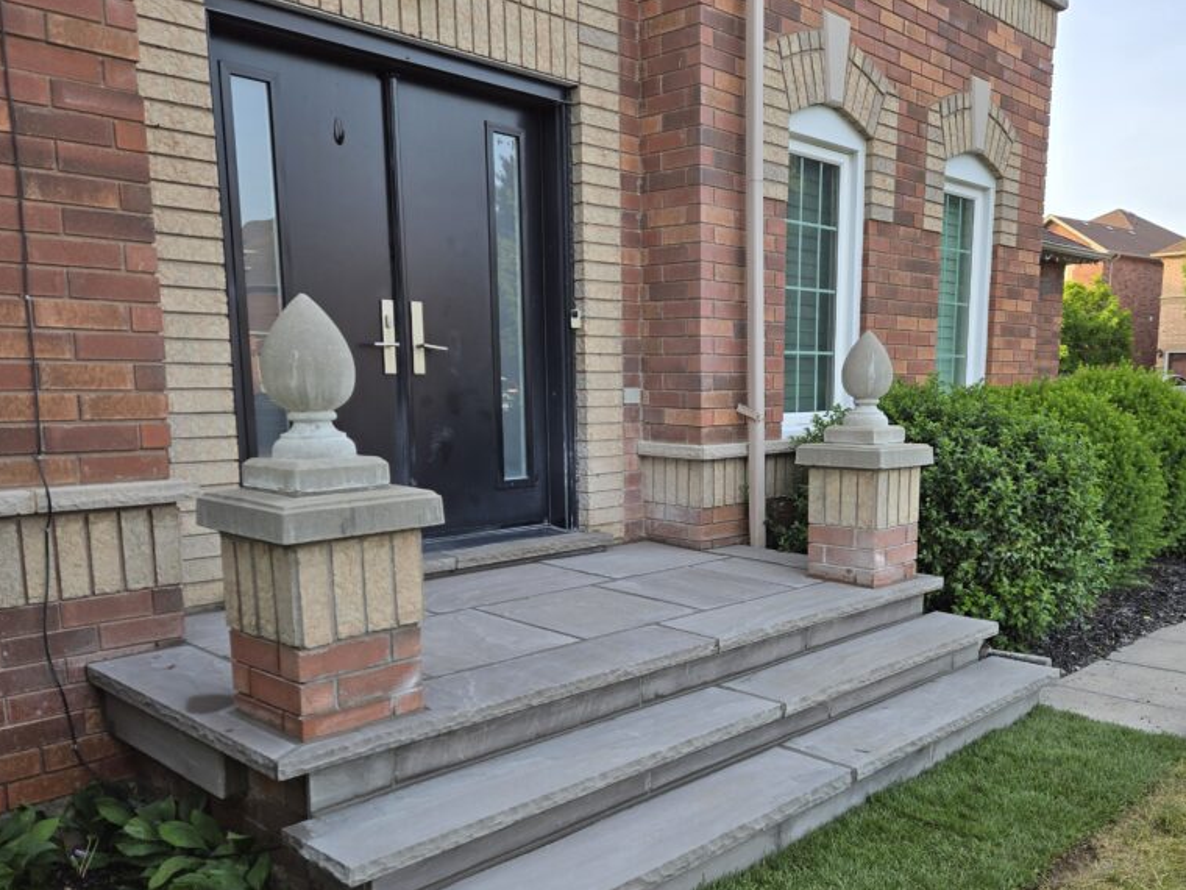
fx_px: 1062
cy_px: 545
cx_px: 713
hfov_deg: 57.9
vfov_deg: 45.1
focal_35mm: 31
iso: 25
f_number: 1.8
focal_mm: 5.4
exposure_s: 1/226
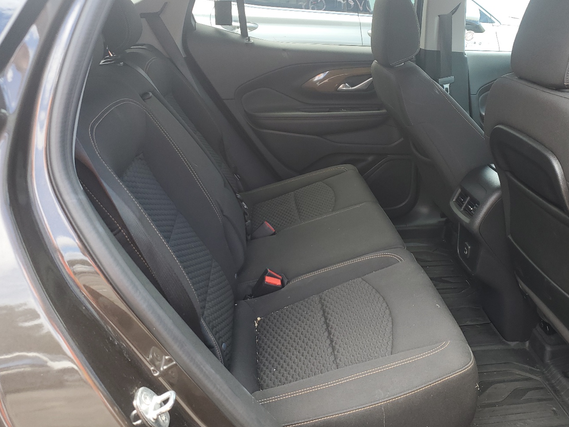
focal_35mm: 32
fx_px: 526
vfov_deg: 44.2
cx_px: 327
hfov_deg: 56.6
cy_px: 206
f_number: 1.5
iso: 50
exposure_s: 1/164
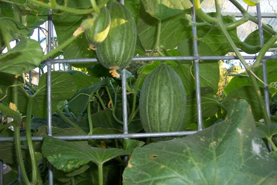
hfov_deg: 55.8
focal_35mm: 34
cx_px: 138
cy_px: 92
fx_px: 262
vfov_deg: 38.9
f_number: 2.7
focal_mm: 5.6
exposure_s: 1/60
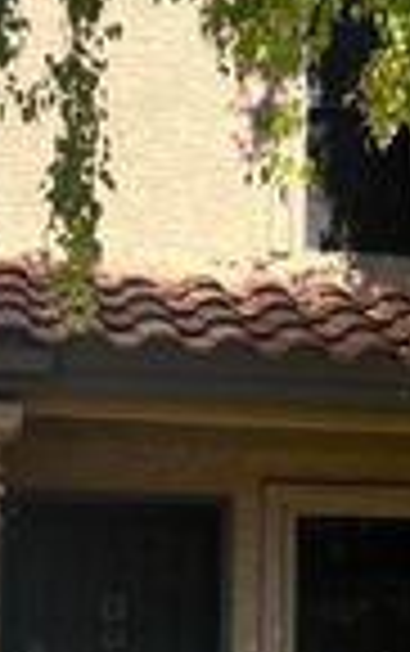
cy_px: 488
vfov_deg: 21.6
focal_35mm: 95
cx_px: 333
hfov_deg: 13.7
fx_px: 1693
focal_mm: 5.7
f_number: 1.5
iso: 50
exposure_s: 1/2994
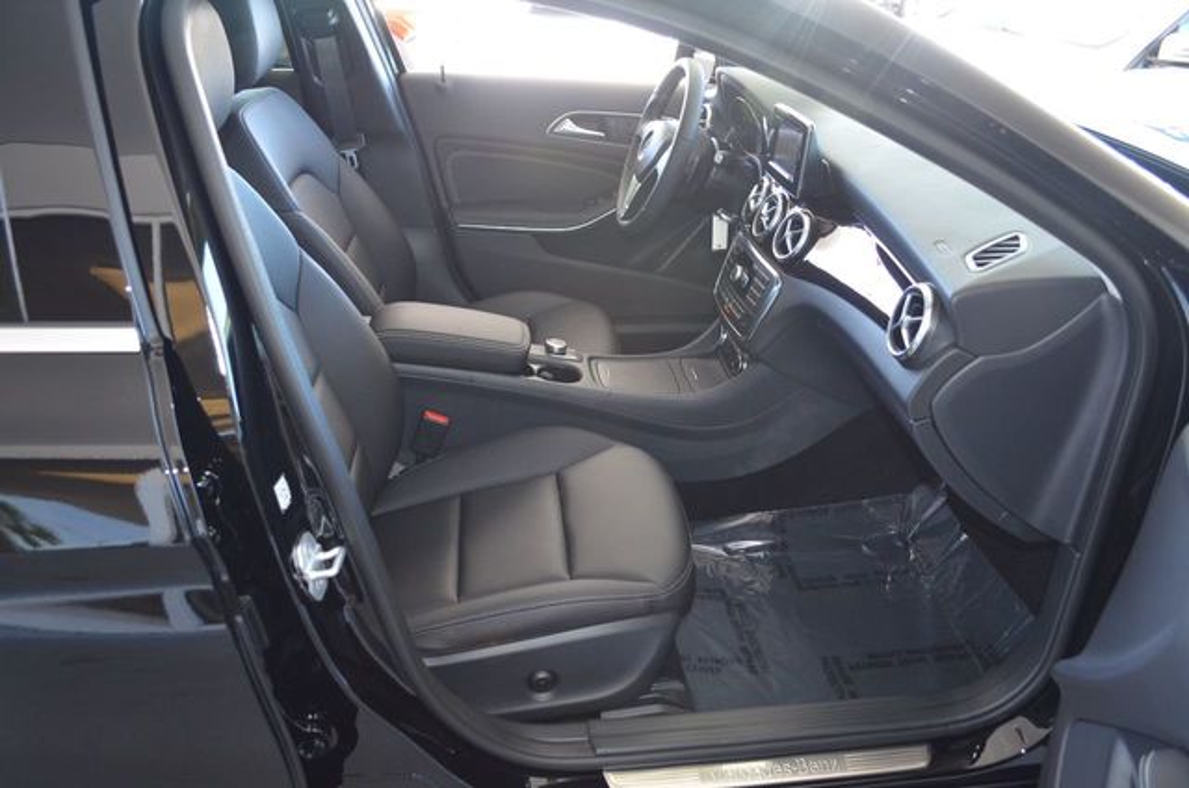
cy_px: 394
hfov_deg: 67.5
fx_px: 890
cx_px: 594
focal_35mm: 27
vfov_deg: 47.7
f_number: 3.5
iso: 560
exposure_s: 1/60
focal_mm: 18
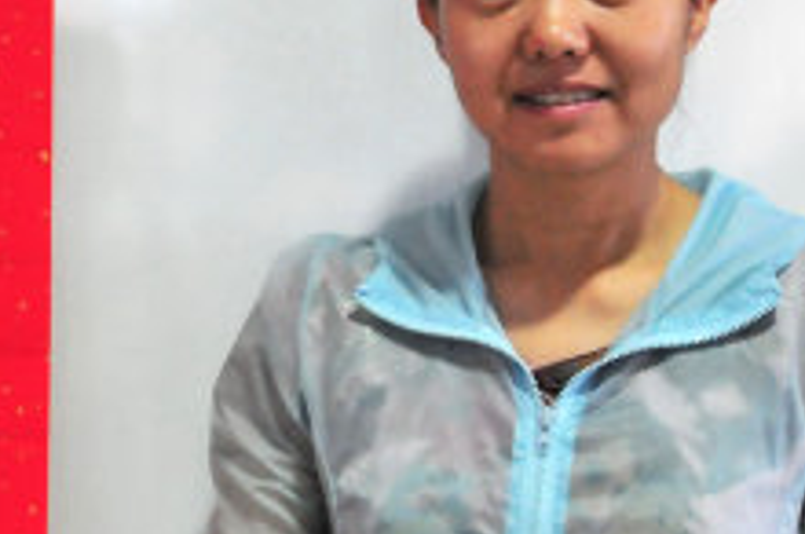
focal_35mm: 113
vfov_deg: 12.1
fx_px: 2523
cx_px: 77
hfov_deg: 17.8
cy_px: 249
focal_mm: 24
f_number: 2.8
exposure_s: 1/320
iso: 1250
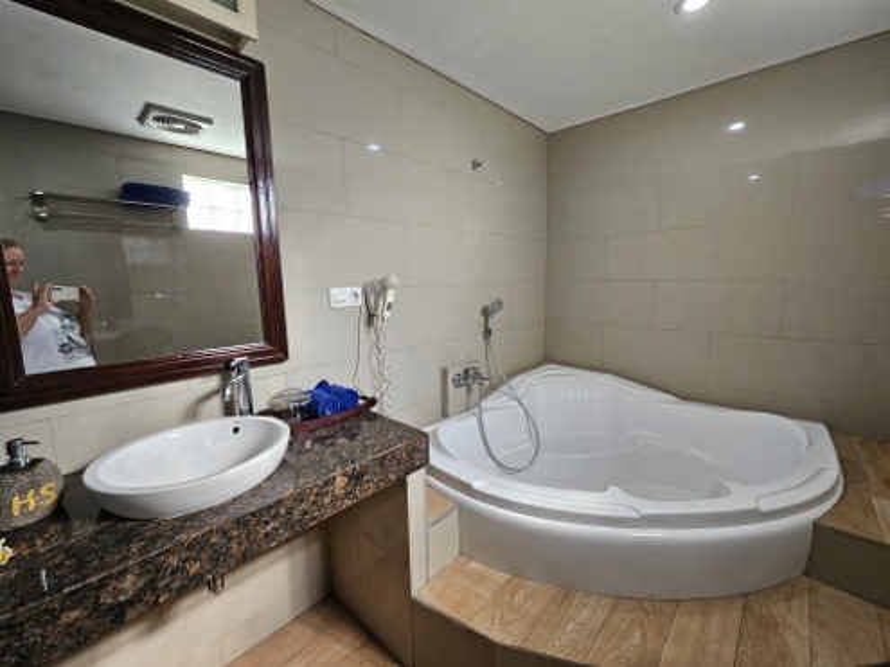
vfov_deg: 89.9
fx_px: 334
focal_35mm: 13
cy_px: 334
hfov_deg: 106.2
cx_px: 445
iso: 100
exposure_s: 1/50
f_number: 2.2
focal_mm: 2.2
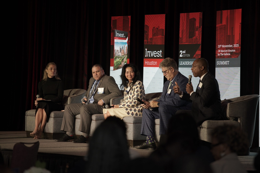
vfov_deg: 7.6
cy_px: 86
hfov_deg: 11.4
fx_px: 1300
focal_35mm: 180
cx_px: 130
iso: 800
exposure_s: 1/200
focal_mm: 180
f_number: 4
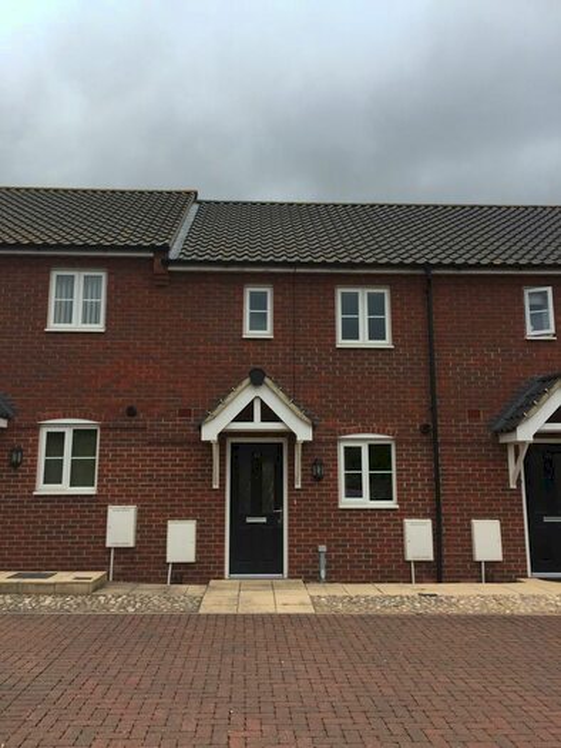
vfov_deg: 61.6
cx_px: 280
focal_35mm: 29
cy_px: 374
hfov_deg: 48.2
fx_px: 626
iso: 32
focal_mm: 4.15
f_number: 2.2
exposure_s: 1/964
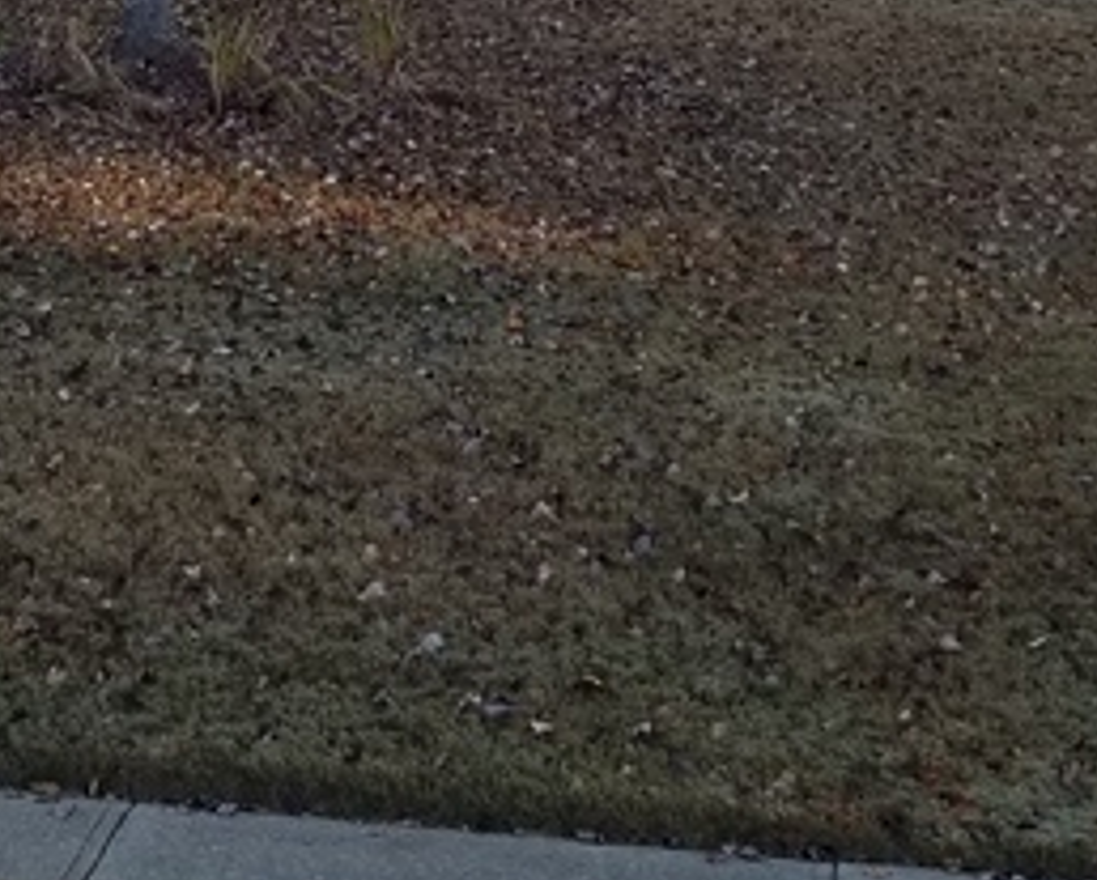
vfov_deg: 18.7
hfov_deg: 24.9
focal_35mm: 76
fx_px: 2470
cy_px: -268
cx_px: 338
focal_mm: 4.2
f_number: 1.7
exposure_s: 1/904
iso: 50
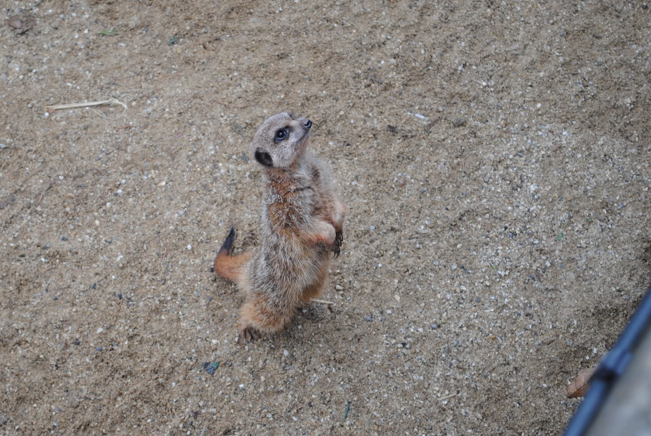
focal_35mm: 101
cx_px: 292
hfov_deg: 20.3
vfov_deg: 13.6
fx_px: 1822
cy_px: 216
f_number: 5.6
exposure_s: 1/40
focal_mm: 55
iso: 400
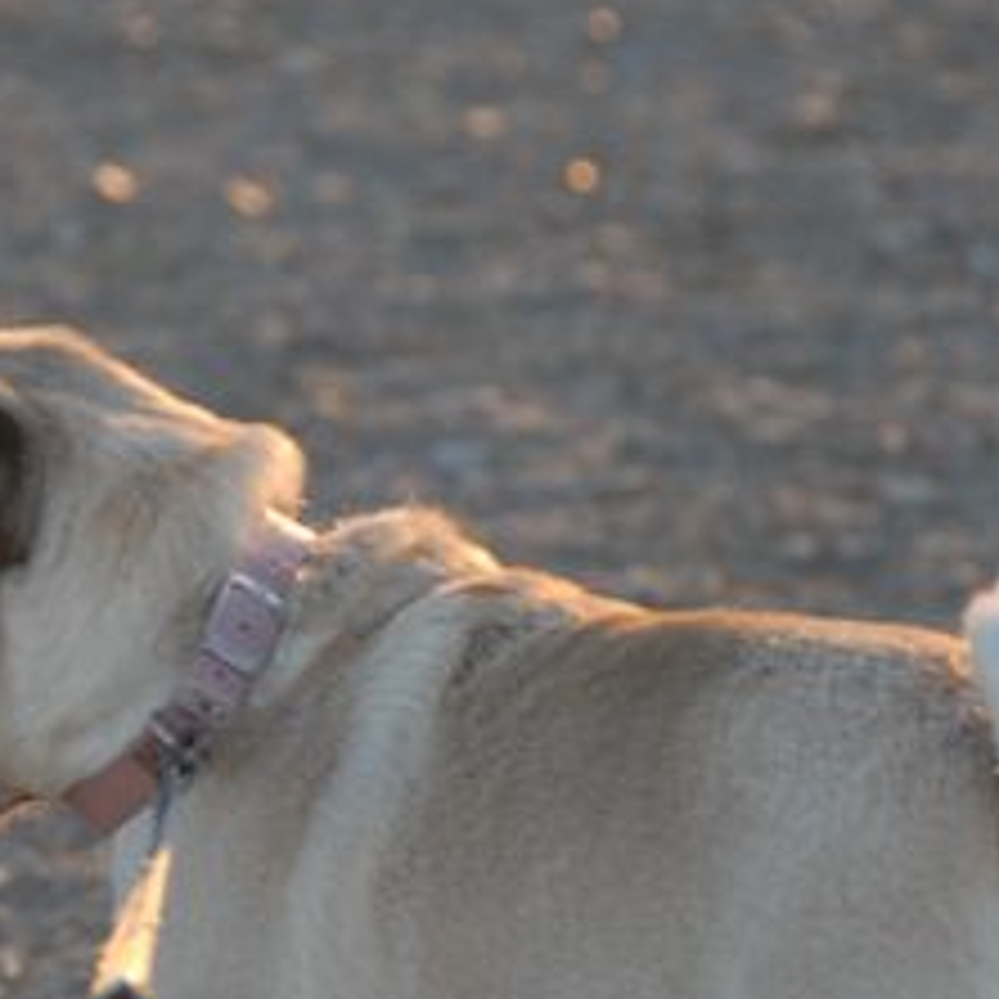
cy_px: 666
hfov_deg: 3.0
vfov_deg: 3.0
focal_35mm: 575
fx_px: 18774
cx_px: 274
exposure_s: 1/250
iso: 500
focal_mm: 200
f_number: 5.6
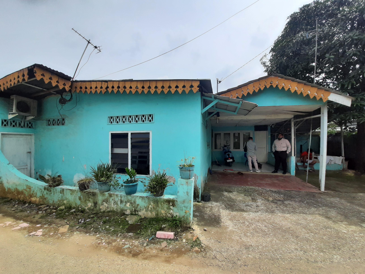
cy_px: 137
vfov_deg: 89.9
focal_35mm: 13
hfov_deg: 106.2
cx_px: 182
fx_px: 137
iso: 40
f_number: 2.2
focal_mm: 1.42
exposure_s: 1/1634
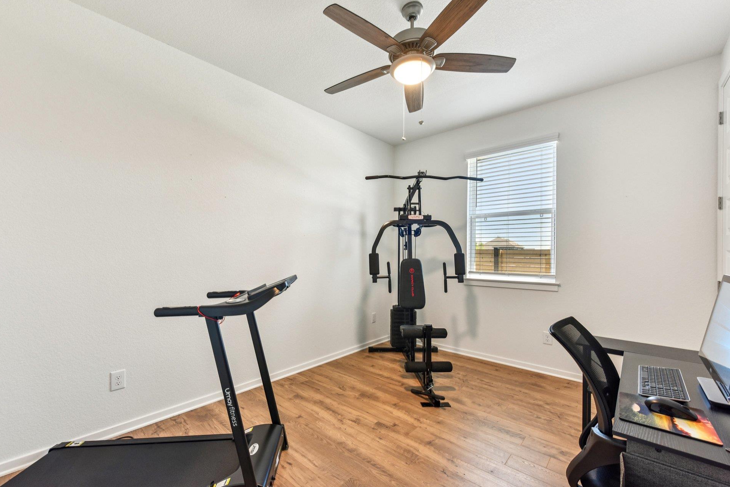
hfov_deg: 100.3
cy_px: 259
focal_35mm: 15
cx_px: 345
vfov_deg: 77.2
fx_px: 304
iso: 280
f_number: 8
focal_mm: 14
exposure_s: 1/15
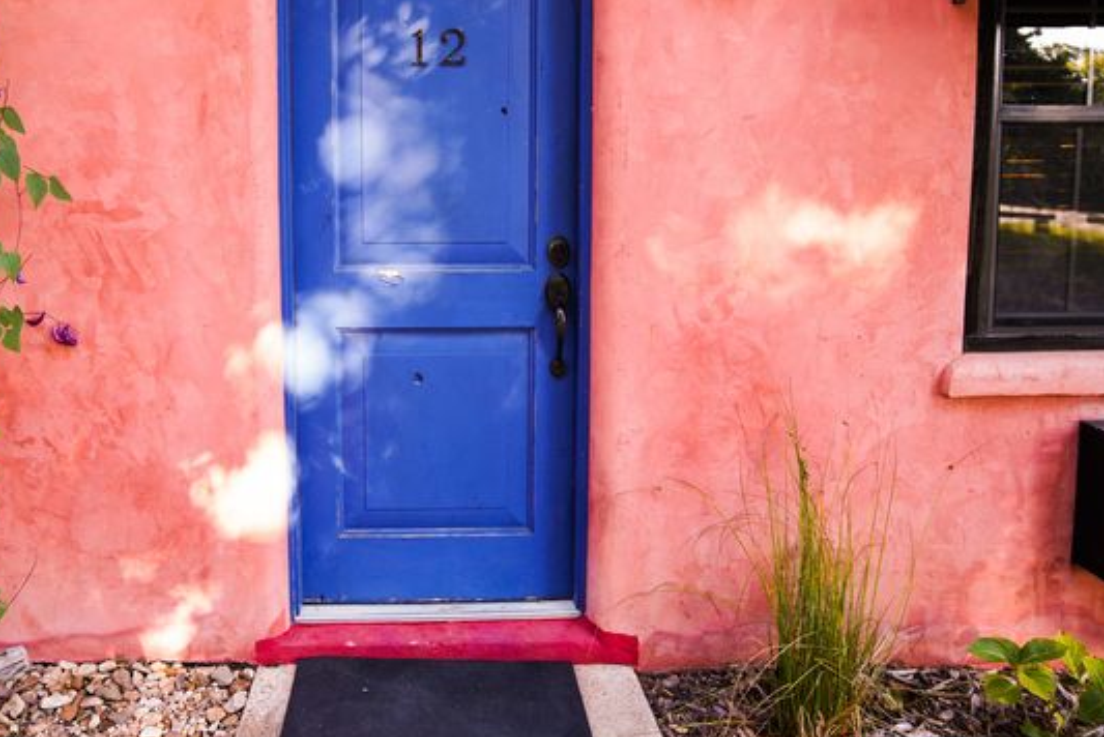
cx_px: 435
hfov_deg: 66.6
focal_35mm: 27
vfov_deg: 46.8
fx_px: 828
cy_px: 217
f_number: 4
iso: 400
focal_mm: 18
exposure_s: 1/200
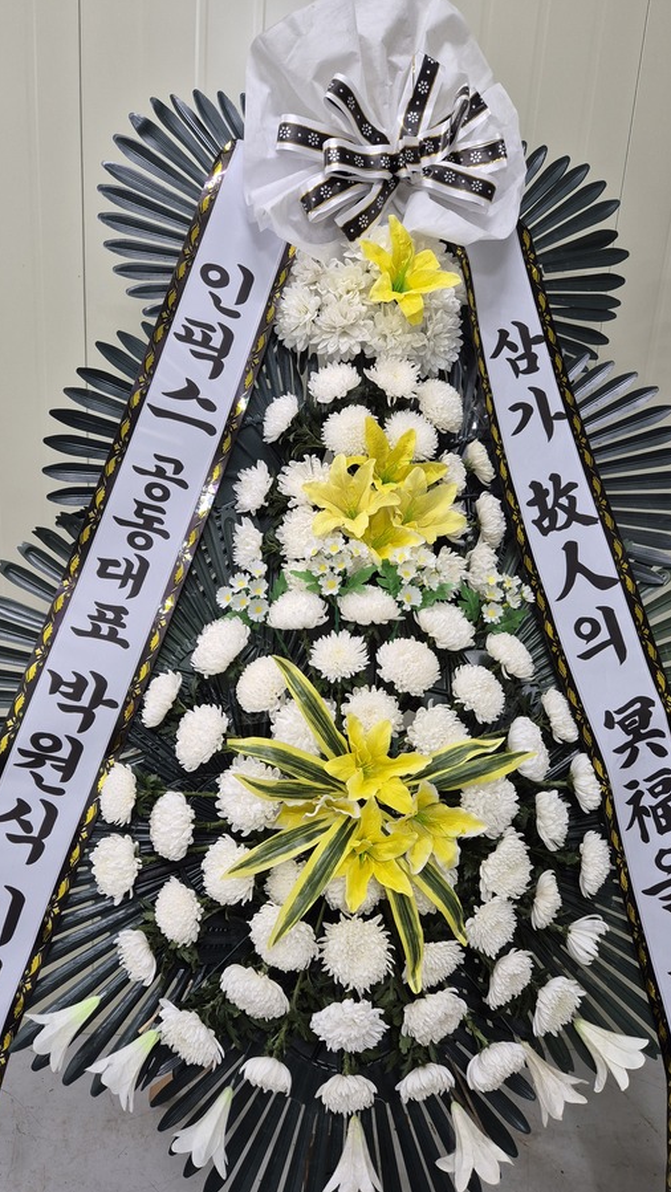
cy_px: 611
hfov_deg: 44.4
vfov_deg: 71.9
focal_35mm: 26
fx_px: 822
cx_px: 306
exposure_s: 1/120
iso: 200
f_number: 1.8
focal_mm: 5.4
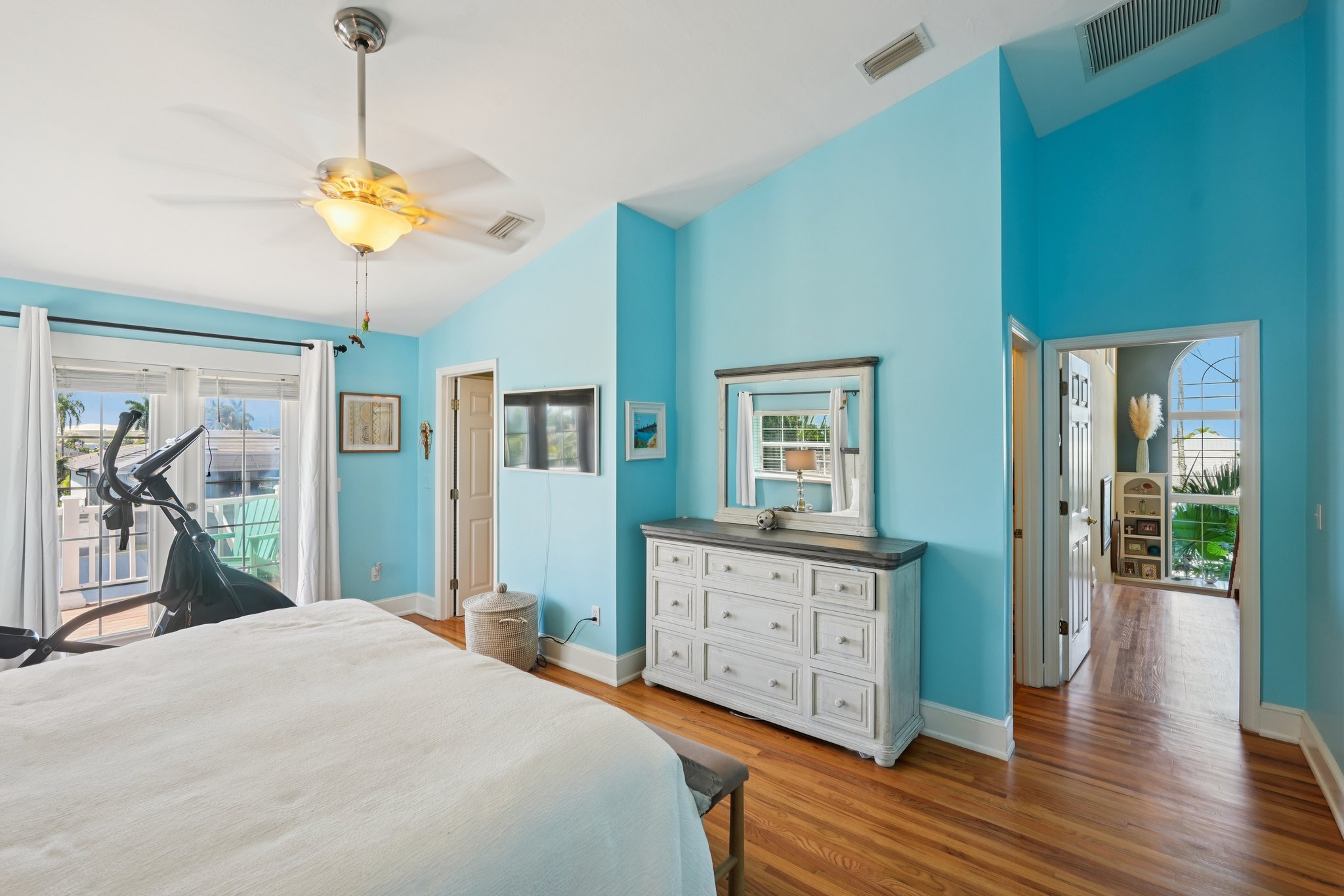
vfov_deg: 73.7
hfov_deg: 96.7
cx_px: 672
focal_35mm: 16
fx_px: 597
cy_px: 448
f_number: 8
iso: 400
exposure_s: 1/40
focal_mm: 16
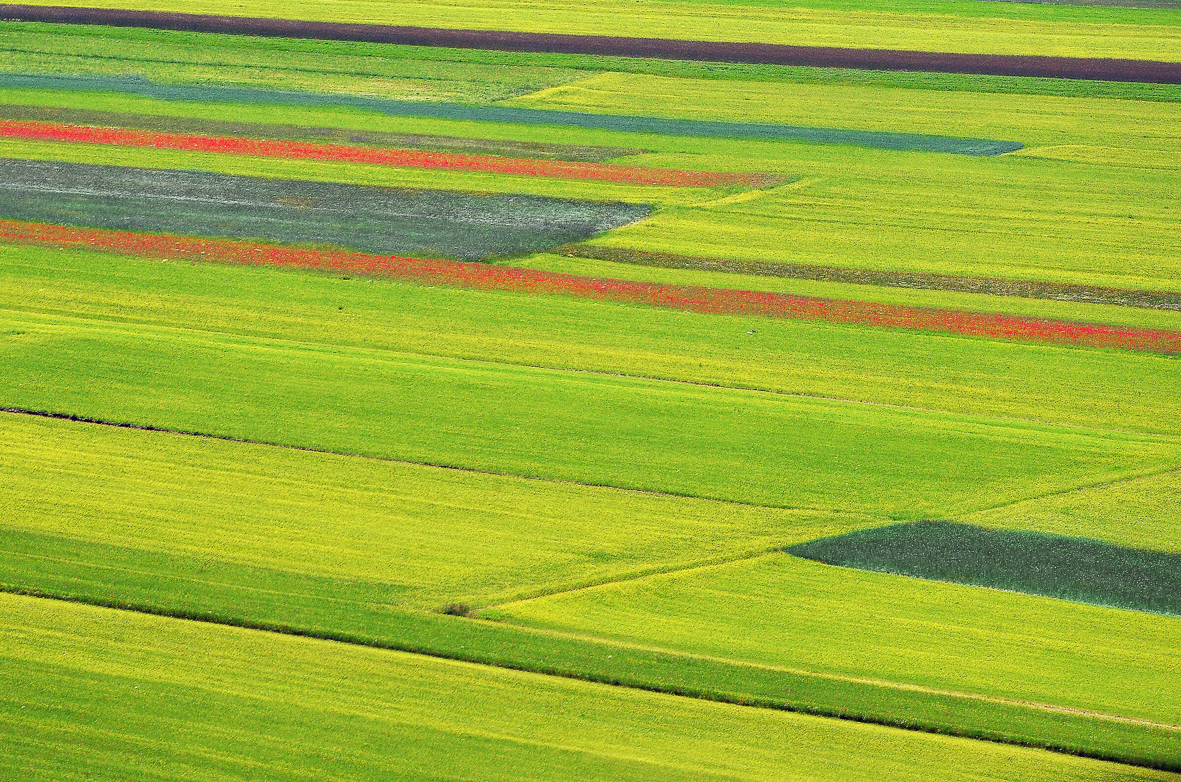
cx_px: 590
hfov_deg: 13.1
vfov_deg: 8.7
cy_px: 391
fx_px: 5157
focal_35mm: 158
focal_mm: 105
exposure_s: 1/640
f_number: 10
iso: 200
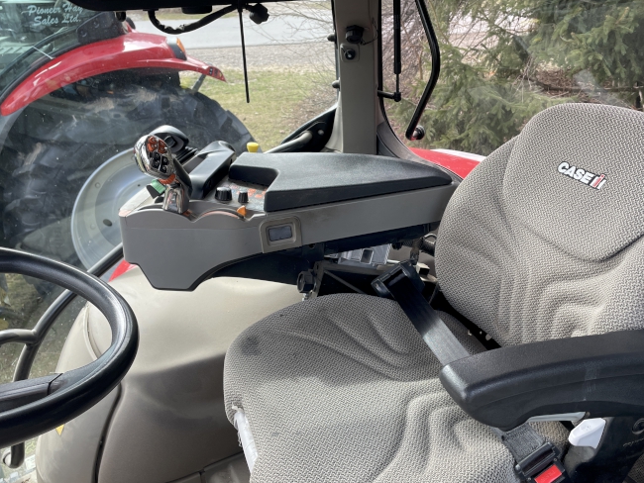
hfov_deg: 56.8
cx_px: 343
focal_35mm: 32
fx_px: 596
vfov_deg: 44.2
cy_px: 227
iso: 32
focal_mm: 4.2
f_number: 1.6
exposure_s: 1/186
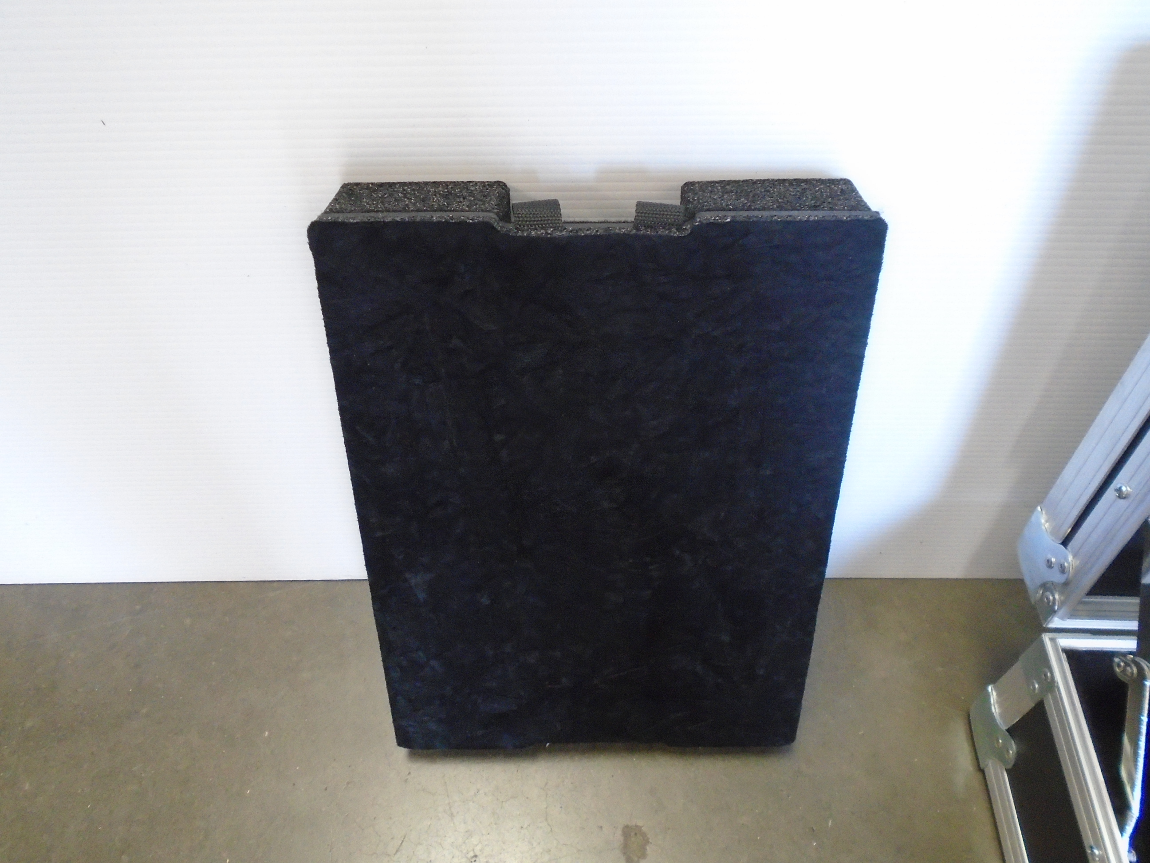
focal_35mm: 26
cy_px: 432
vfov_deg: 53.1
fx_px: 864
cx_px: 575
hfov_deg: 67.3
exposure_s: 1/50
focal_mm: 4.6
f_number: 3.2
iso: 500
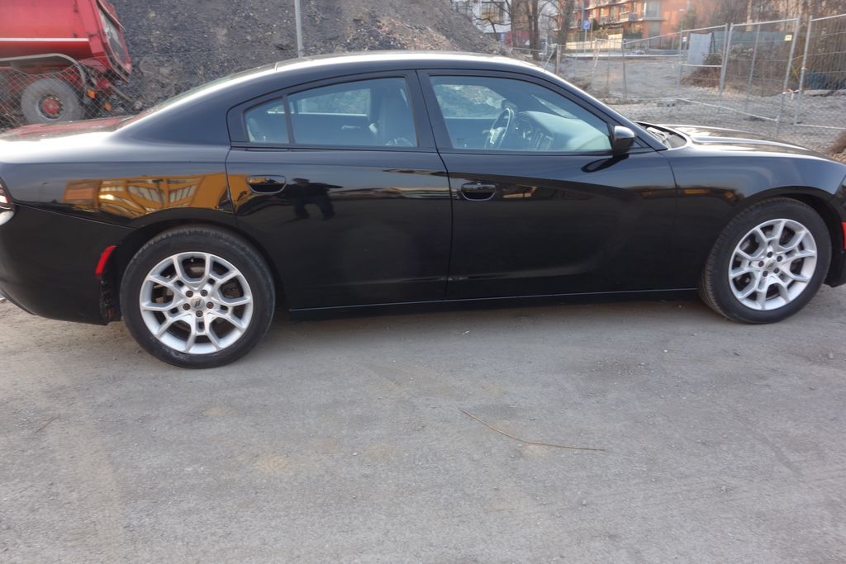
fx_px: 658
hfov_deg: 65.5
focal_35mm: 28
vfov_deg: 46.4
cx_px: 423
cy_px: 282
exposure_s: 1/25
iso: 125
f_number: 6.3
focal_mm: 10.4
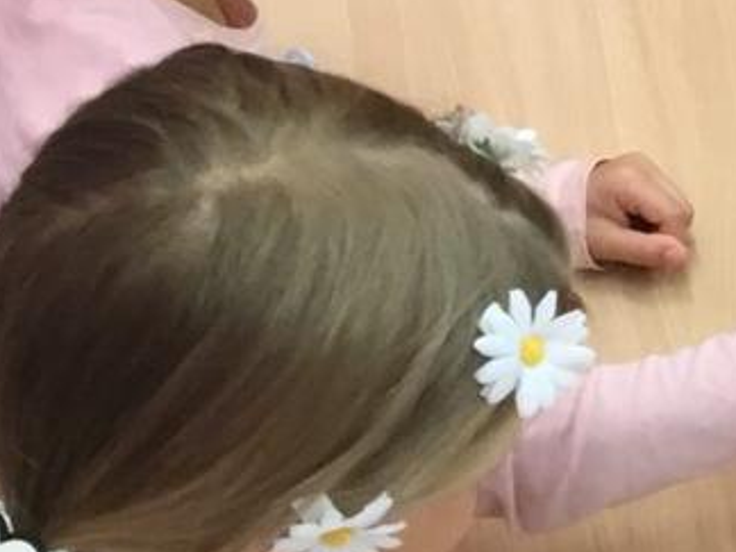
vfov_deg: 11.6
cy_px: 177
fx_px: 2722
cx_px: 1143
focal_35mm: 128
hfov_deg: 14.3
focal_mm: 3.3
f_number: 2.4
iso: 50
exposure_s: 1/33
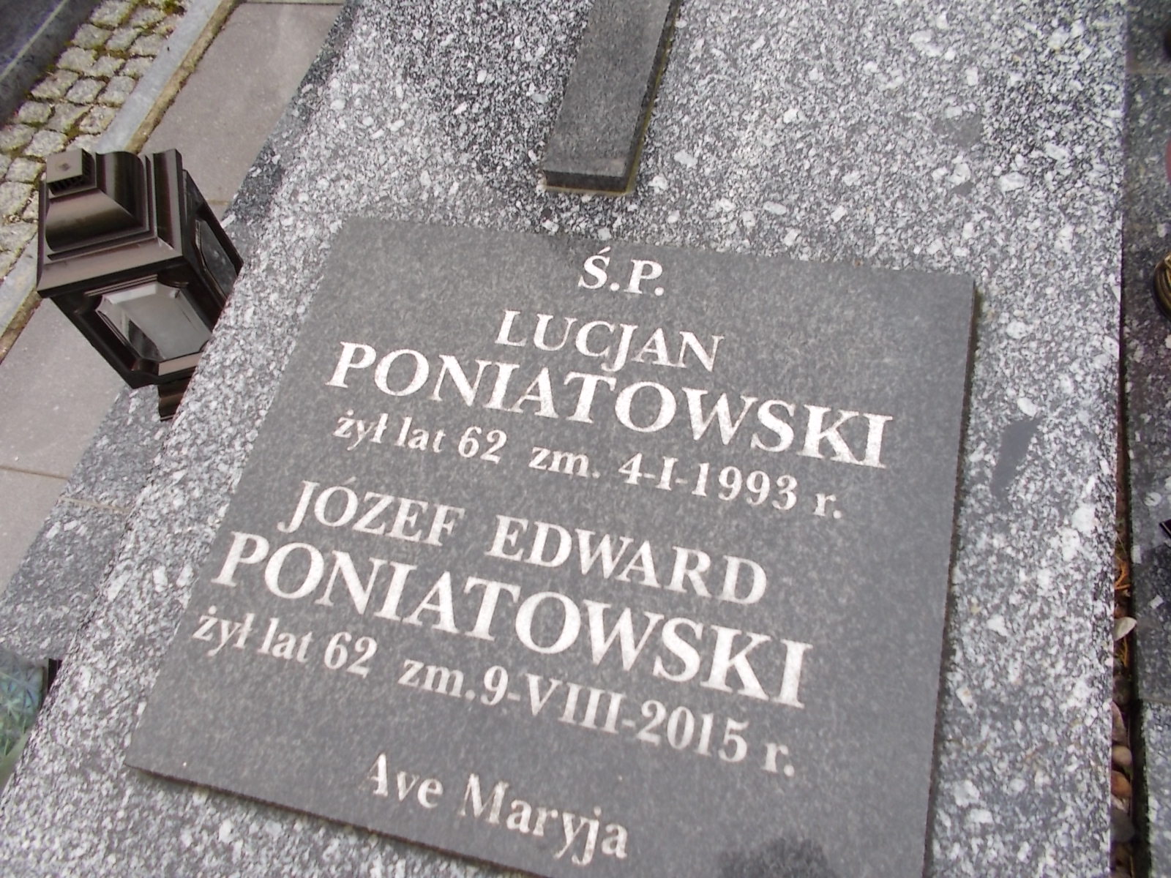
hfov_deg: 67.3
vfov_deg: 53.1
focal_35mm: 26
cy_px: 439
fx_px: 880
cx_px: 586
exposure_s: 1/30
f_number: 3.2
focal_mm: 4.6
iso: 80
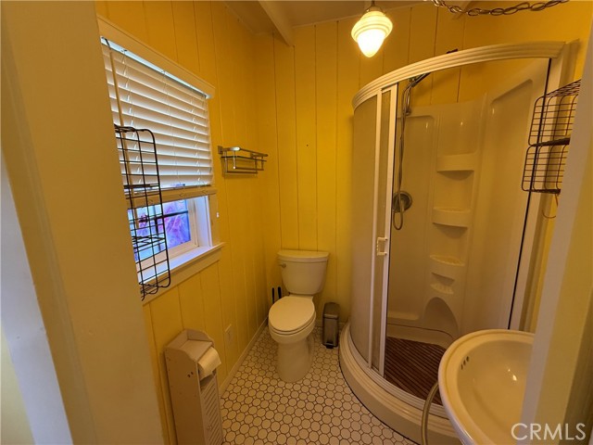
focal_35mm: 14
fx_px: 240
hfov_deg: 102.1
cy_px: 222
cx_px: 296
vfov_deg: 85.7
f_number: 2.2
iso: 320
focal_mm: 2.22
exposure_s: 1/120
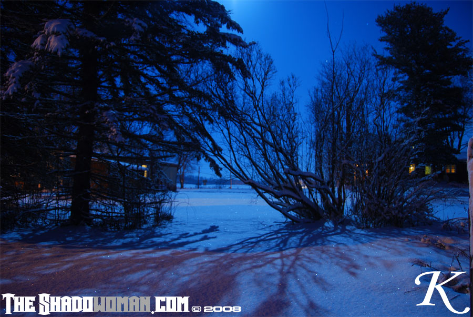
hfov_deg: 67.3
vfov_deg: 48.0
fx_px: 355
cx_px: 236
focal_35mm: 27
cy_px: 158
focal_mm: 18
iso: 100
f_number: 3.5
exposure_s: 30
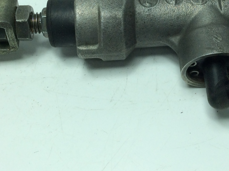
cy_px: 15
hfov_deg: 28.5
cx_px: 141
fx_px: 449
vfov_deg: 21.1
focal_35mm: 68
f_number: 2.4
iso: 32
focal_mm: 3.3
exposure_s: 1/484
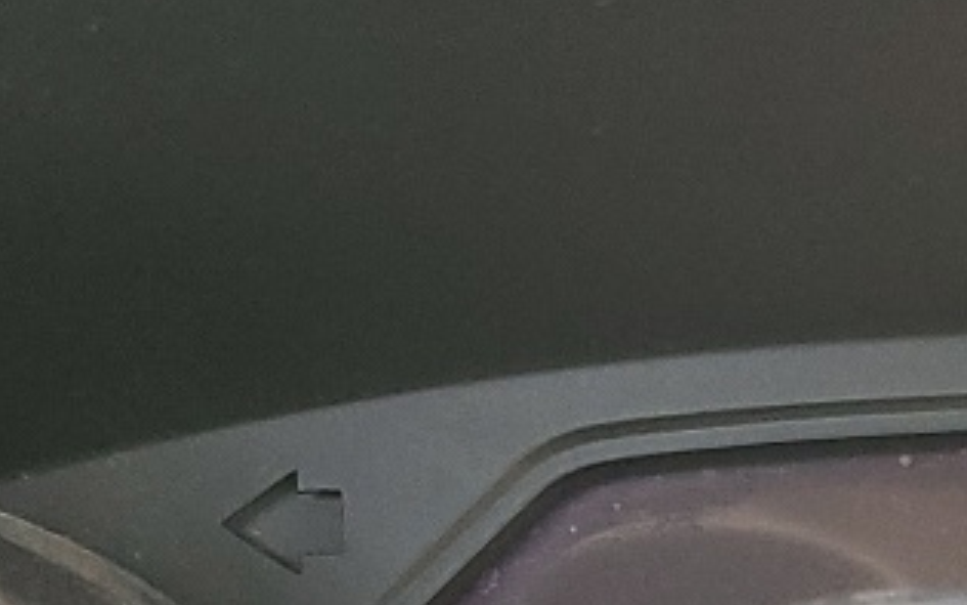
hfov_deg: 14.3
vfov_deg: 9.0
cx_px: 1292
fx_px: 3690
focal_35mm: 140
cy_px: 1060
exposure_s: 1/120
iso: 95
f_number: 1.5
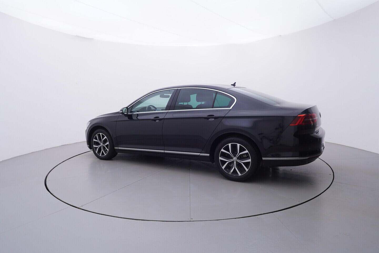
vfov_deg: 56.2
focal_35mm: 22
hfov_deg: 77.3
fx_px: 237
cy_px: 126
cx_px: 190
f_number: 5
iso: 200
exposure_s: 1/80
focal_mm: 15
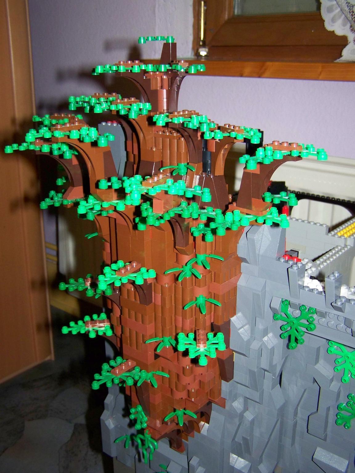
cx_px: 178
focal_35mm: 38
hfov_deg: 37.7
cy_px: 236
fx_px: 520
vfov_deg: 49.0
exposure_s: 1/30
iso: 200
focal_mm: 6.3
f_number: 2.8
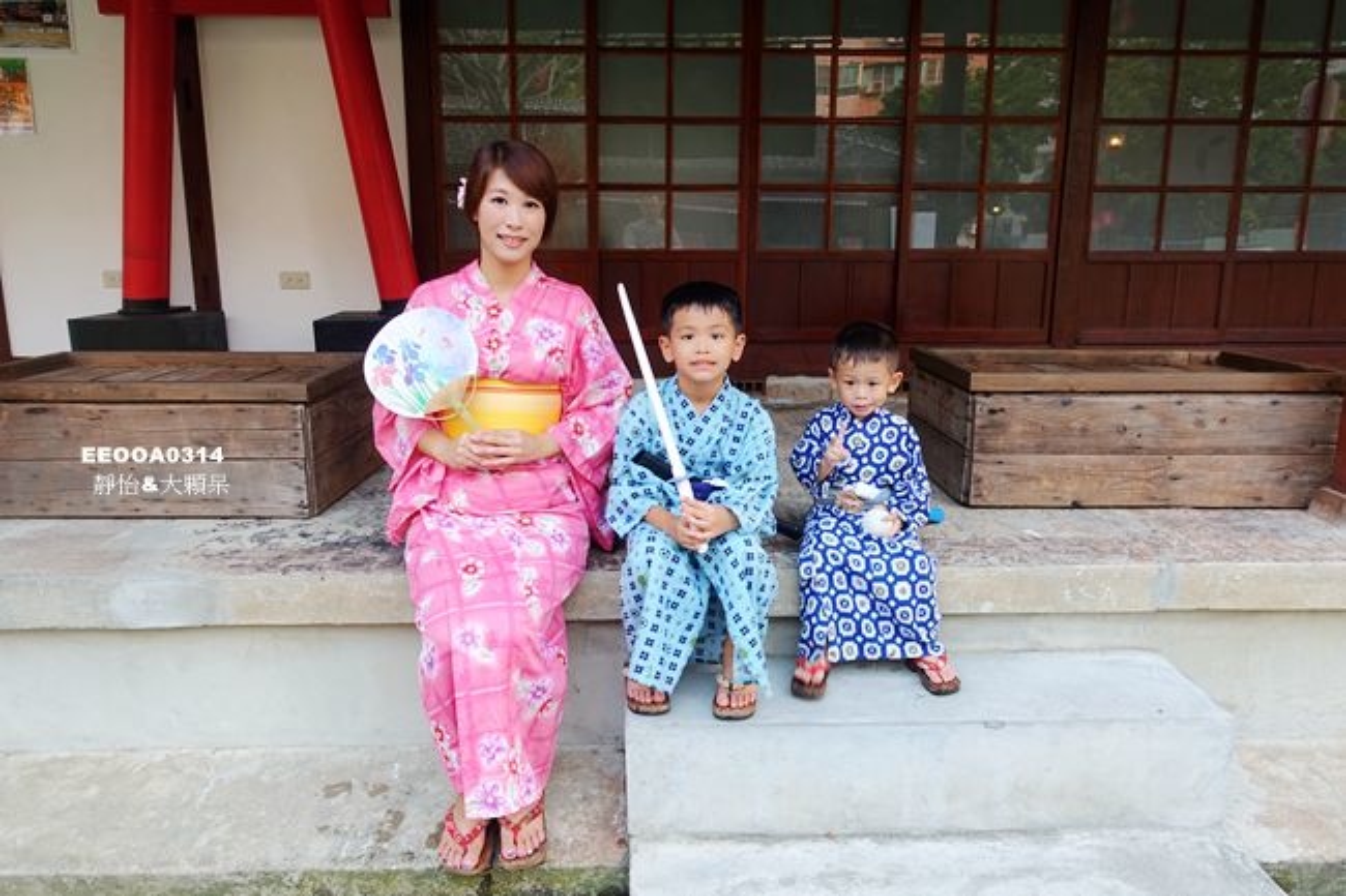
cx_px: 673
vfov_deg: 53.1
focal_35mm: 24
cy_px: 448
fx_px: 897
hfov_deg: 73.8
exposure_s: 1/30
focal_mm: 8.8
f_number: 2.8
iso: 125
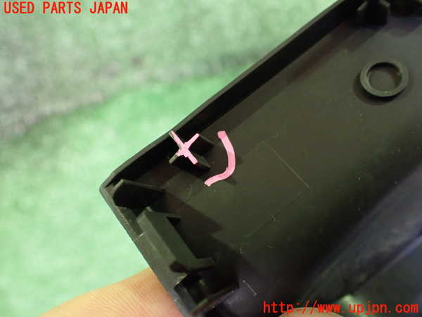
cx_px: 211
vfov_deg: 46.8
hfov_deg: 60.0
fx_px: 366
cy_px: 158
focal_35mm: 30
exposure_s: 1/30
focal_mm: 5.4
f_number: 2.3
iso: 1000
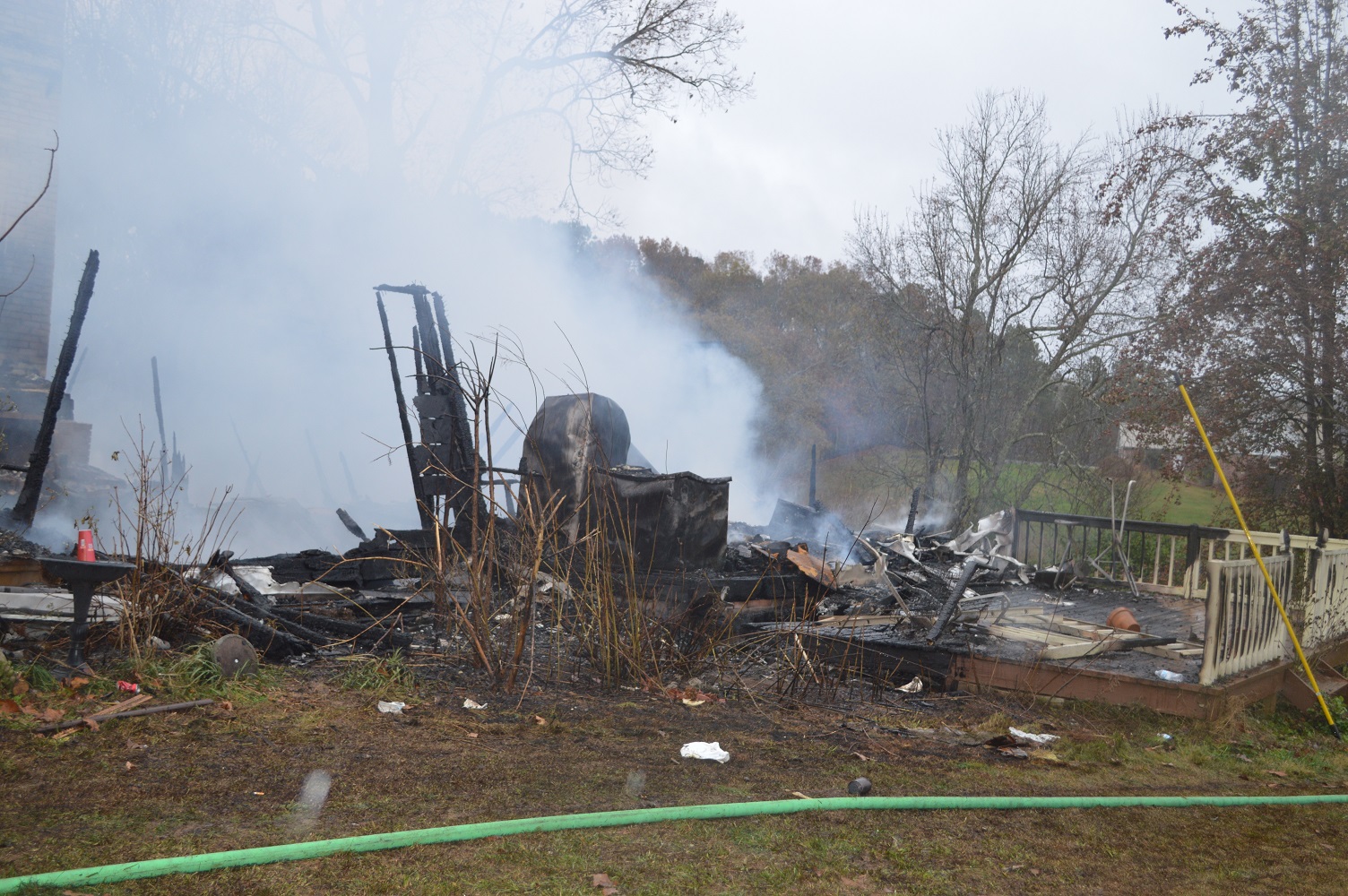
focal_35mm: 39
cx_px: 674
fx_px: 1459
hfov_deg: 49.6
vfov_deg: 34.1
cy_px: 448
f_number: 4.2
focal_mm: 26
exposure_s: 1/100
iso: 400
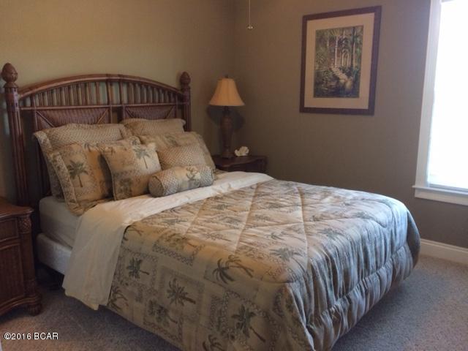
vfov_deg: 48.2
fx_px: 392
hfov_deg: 61.7
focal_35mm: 29
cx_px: 234
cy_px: 176
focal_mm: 4.15
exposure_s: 1/30
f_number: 2.2
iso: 250
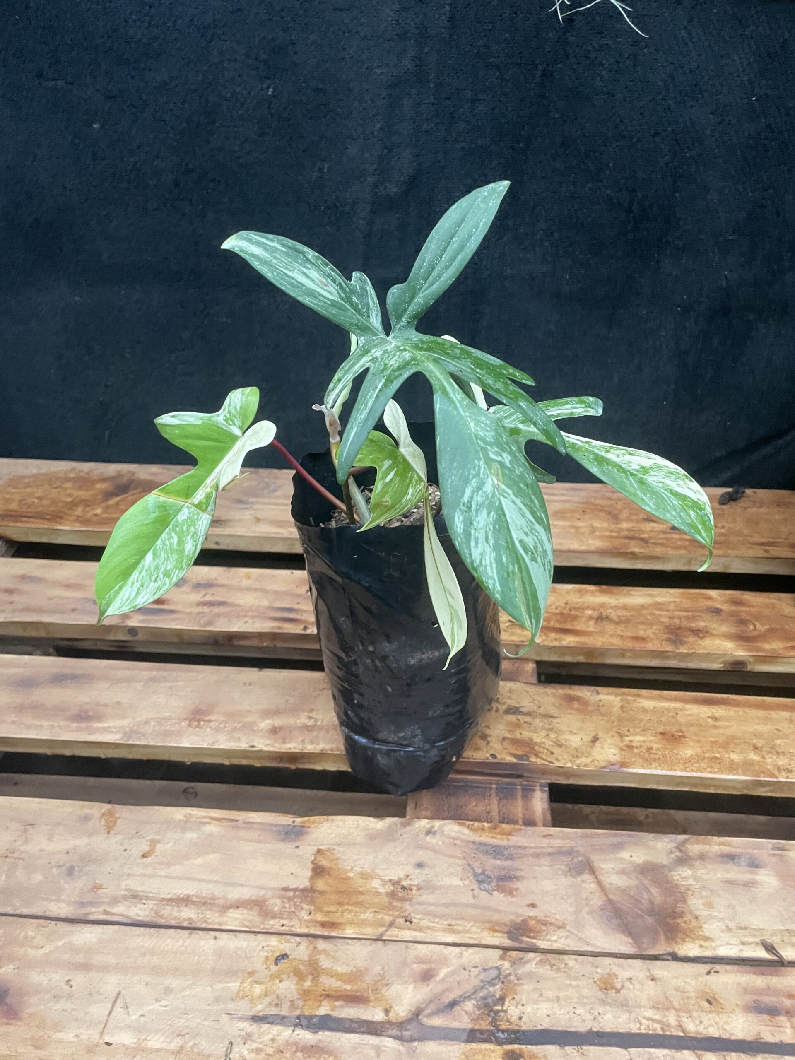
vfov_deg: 67.3
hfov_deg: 53.1
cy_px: 530
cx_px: 398
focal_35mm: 26
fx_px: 796
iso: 500
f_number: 1.6
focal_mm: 4.2
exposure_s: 1/45
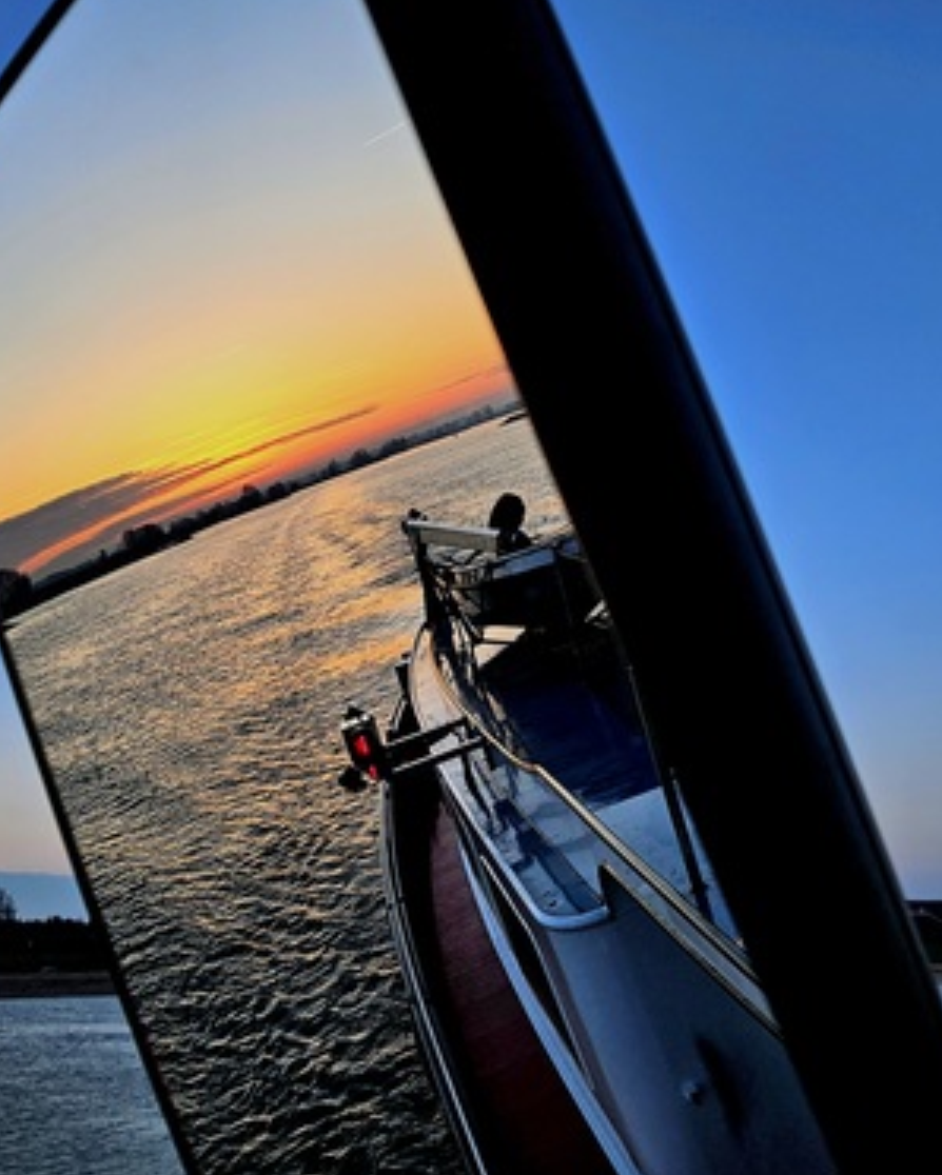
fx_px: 1288
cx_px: 433
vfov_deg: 48.8
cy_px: 693
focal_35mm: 37
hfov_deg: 40.1
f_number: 1.8
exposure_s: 1/256
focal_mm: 5.4
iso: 25
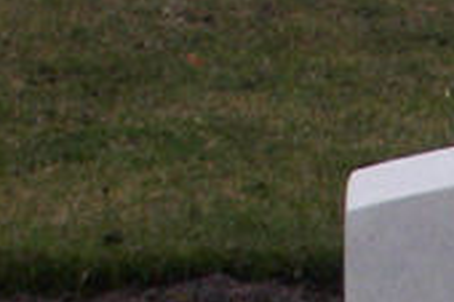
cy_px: 963
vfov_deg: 3.4
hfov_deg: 5.2
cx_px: 689
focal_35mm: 394
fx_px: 4964
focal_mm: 10.76
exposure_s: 1/345
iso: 100
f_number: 3.62
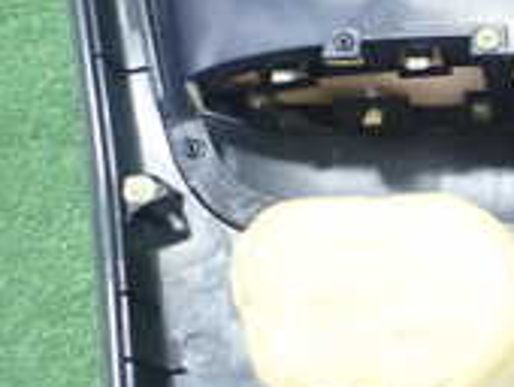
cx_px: 853
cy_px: 187
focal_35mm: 88
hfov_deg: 18.6
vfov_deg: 16.8
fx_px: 1309
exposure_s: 1/30
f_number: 2
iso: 400
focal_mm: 4.5
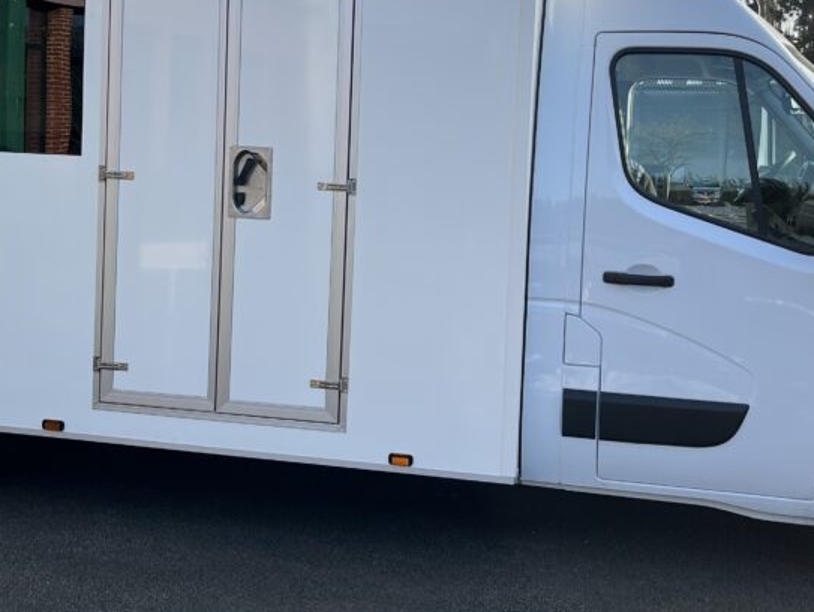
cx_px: 424
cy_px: 225
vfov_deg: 29.6
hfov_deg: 38.9
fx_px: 1153
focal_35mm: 49
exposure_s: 1/1129
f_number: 1.6
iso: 50
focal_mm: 5.1
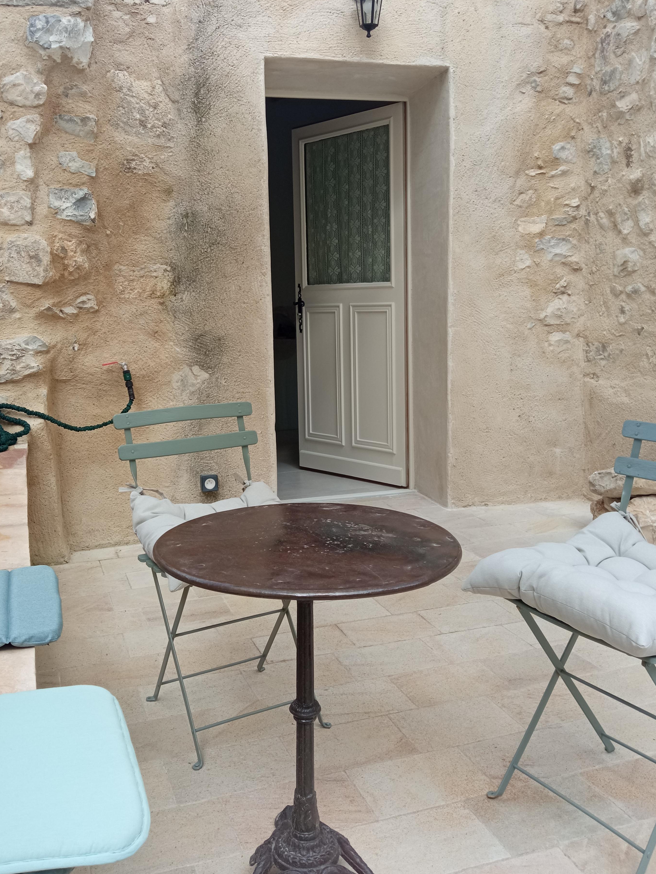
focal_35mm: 31
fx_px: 783
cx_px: 282
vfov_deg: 58.2
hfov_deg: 45.3
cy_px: 379
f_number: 2.2
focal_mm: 3.79
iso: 111
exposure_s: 1/298
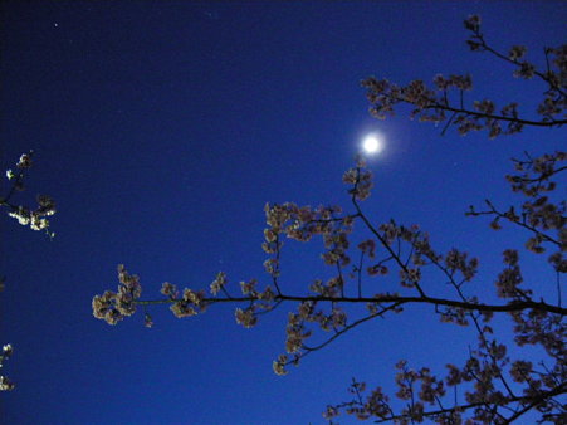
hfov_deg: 51.4
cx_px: 284
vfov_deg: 39.6
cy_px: 212
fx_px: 590
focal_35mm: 36
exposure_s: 4
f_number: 3.5
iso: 800
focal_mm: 6.3
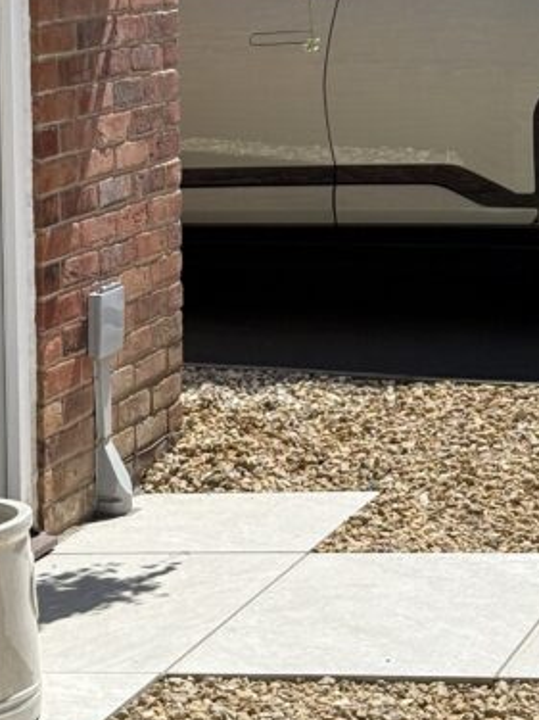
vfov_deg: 14.9
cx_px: 338
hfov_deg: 11.3
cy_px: 100
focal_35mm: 131
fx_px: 2721
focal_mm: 6.76
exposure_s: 1/5208
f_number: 1.78
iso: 100
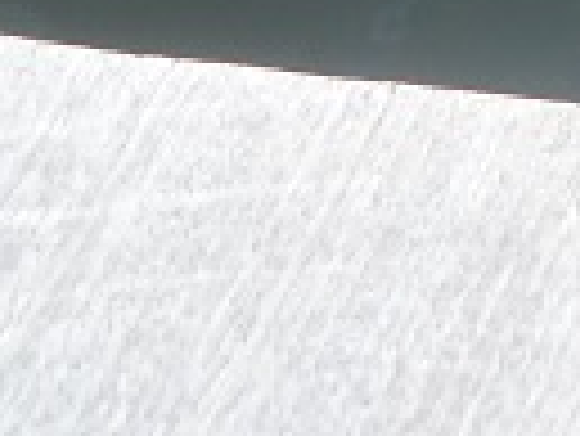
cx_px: 1475
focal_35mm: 173
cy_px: -805
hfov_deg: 9.8
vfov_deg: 7.7
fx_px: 2901
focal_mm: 4.9
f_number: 3.3
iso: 80
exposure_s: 1/320
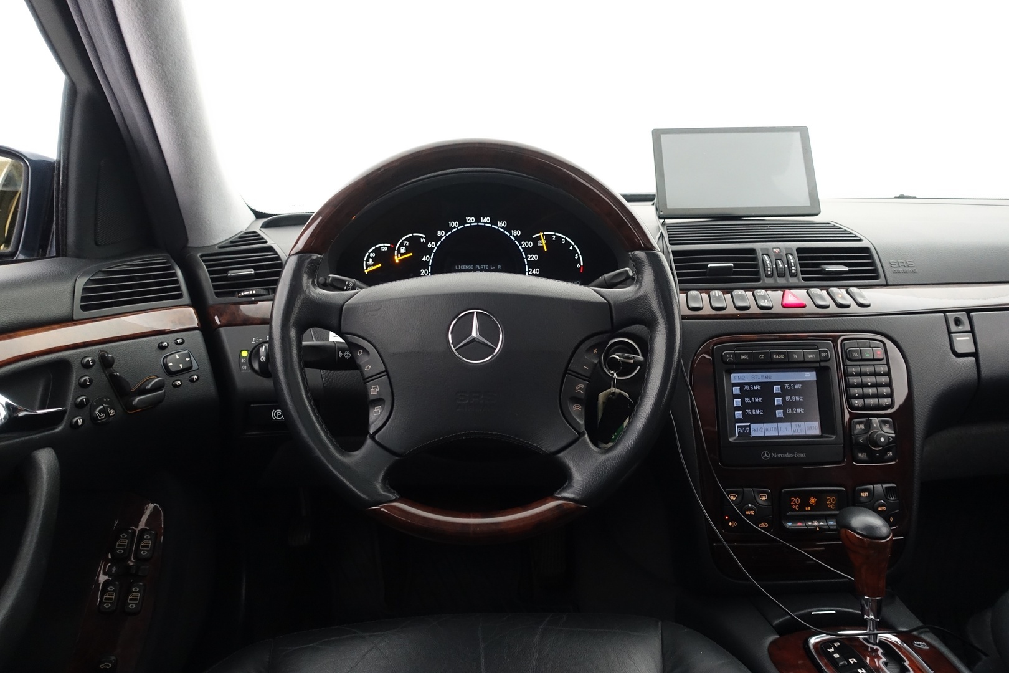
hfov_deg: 73.7
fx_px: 673
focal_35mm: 24
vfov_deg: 53.1
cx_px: 504
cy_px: 336
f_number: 2.5
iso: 1000
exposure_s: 1/30
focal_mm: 8.8
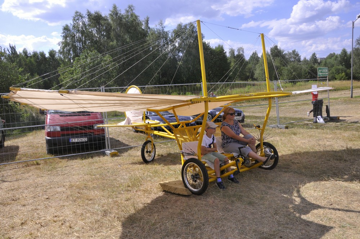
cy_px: 120
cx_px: 180
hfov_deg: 67.4
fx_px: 270
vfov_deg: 47.8
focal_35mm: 27
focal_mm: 18
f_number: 5.6
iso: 500
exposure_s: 1/3200
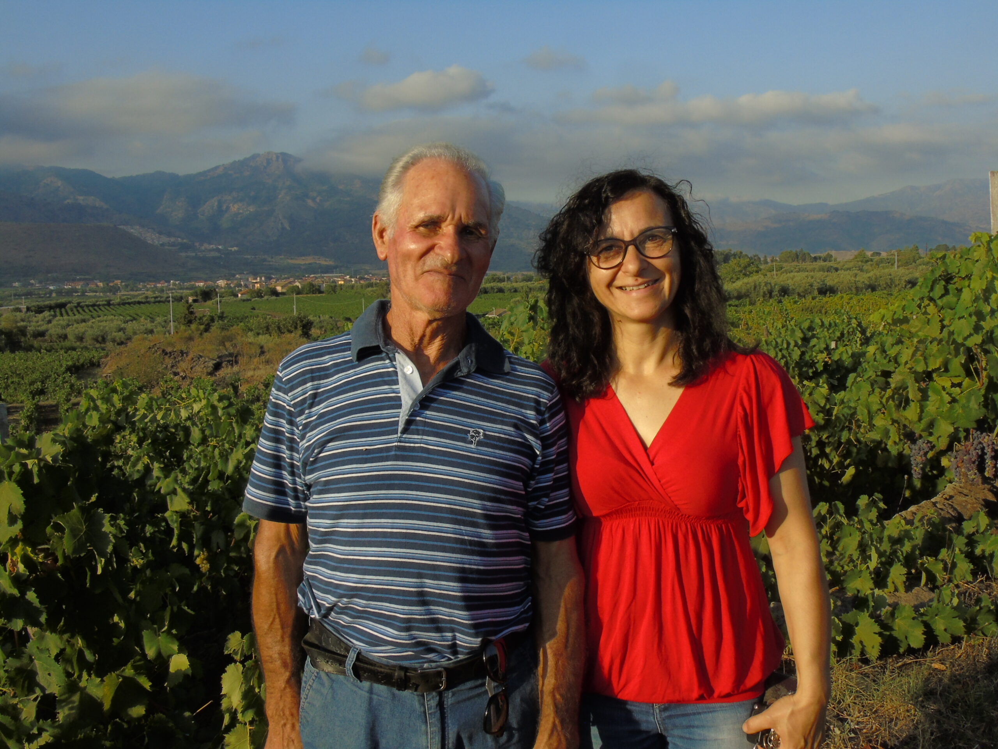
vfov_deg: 41.8
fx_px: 980
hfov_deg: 54.0
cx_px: 499
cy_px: 374
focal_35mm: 34
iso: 80
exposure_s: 1/200
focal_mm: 6.1
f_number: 7
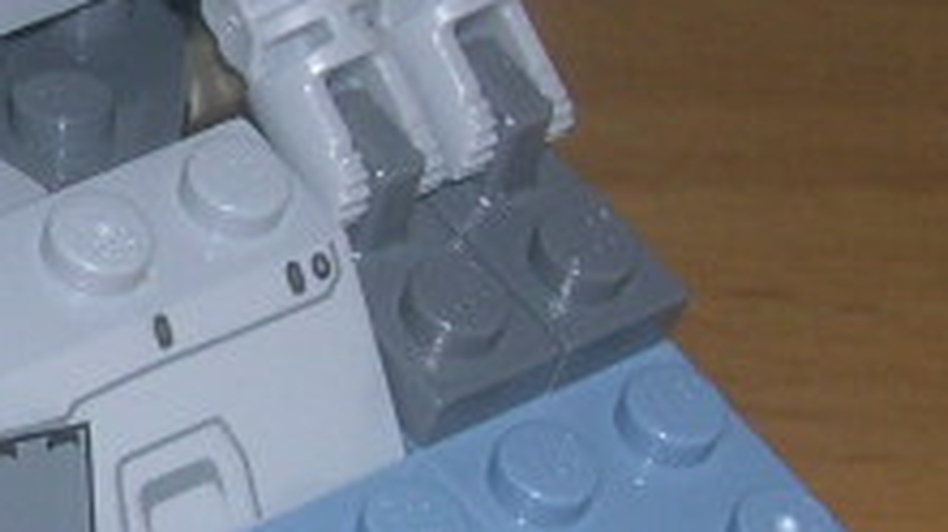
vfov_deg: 5.1
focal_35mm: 237
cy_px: 262
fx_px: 5954
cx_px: -485
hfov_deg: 8.9
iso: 100
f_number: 8.4
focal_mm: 10.1
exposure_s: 1/30
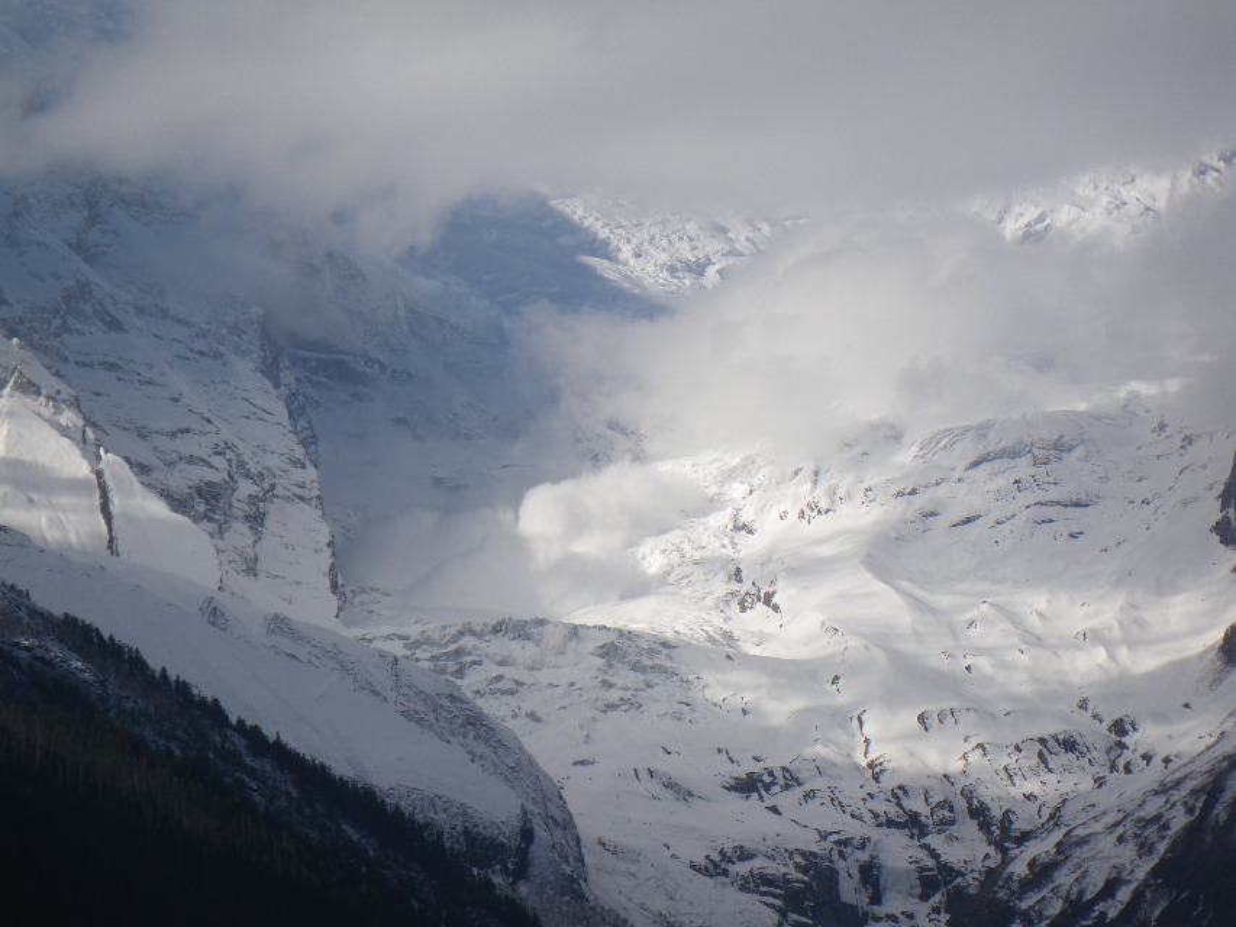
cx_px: 618
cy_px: 464
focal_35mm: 115
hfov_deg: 17.1
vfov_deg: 12.9
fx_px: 4107
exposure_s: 1/400
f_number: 6.3
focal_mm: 20.6
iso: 50
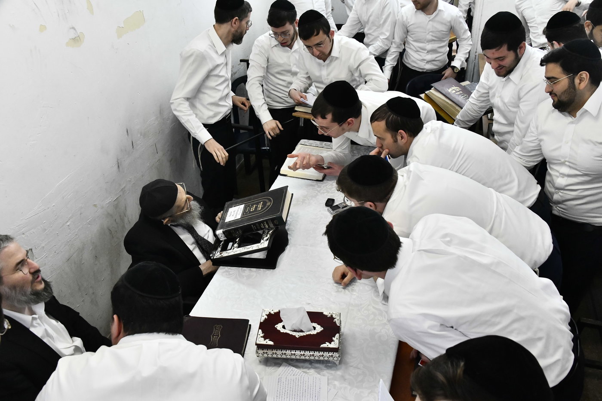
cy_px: 200
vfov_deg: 46.4
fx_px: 468
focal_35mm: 28
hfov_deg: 65.5
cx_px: 301
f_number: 9
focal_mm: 28
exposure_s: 1/200
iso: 4000
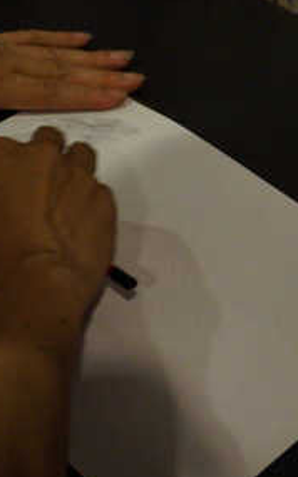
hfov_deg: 16.9
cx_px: 103
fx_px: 1001
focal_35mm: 77
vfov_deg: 26.8
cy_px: 206
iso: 3200
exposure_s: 1/80
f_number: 4
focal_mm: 24
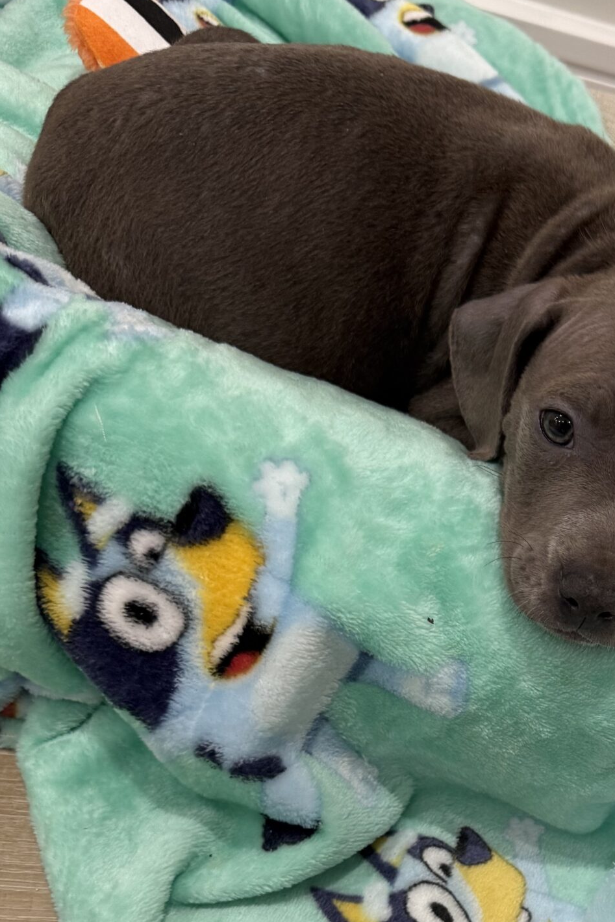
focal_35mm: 45
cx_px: 601
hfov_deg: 28.2
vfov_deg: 41.9
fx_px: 1153
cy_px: 720
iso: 200
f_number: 1.78
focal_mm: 6.76
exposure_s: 1/60
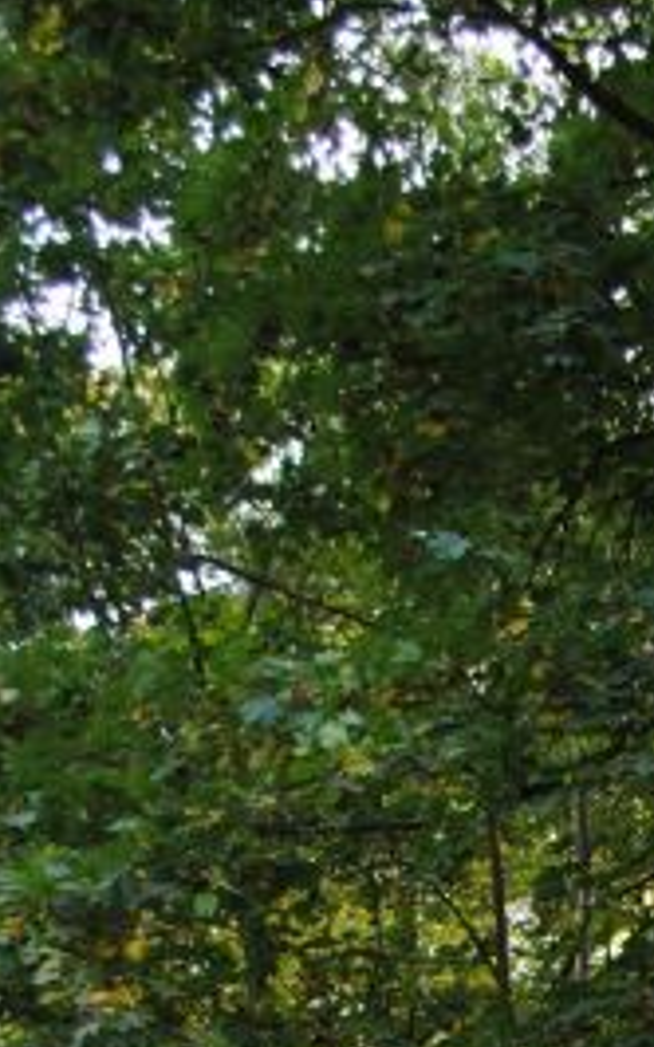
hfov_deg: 14.5
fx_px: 2370
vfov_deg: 21.3
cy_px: 1539
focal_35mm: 83
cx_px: 1016
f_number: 5
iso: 200
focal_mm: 18
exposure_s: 1/100
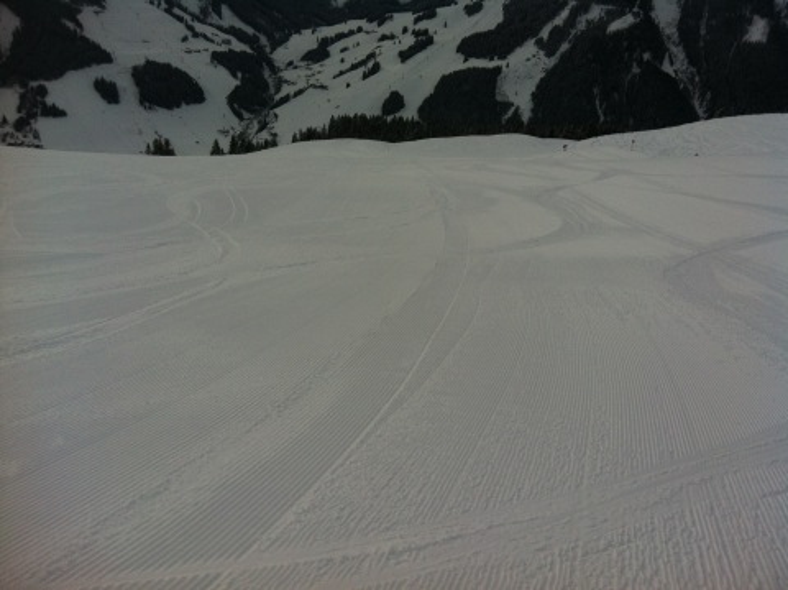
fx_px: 796
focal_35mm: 35
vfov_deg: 40.6
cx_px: 394
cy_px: 295
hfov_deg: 52.7
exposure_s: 1/3352
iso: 80
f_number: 2.8
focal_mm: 3.85
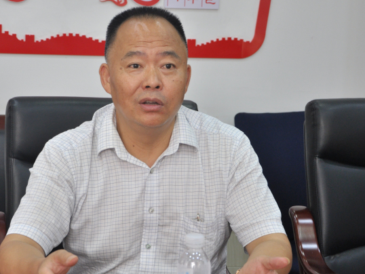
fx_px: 1129
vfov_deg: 13.8
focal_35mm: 107
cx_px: 160
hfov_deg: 18.4
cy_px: 135
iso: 640
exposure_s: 1/50
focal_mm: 50
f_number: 5.6
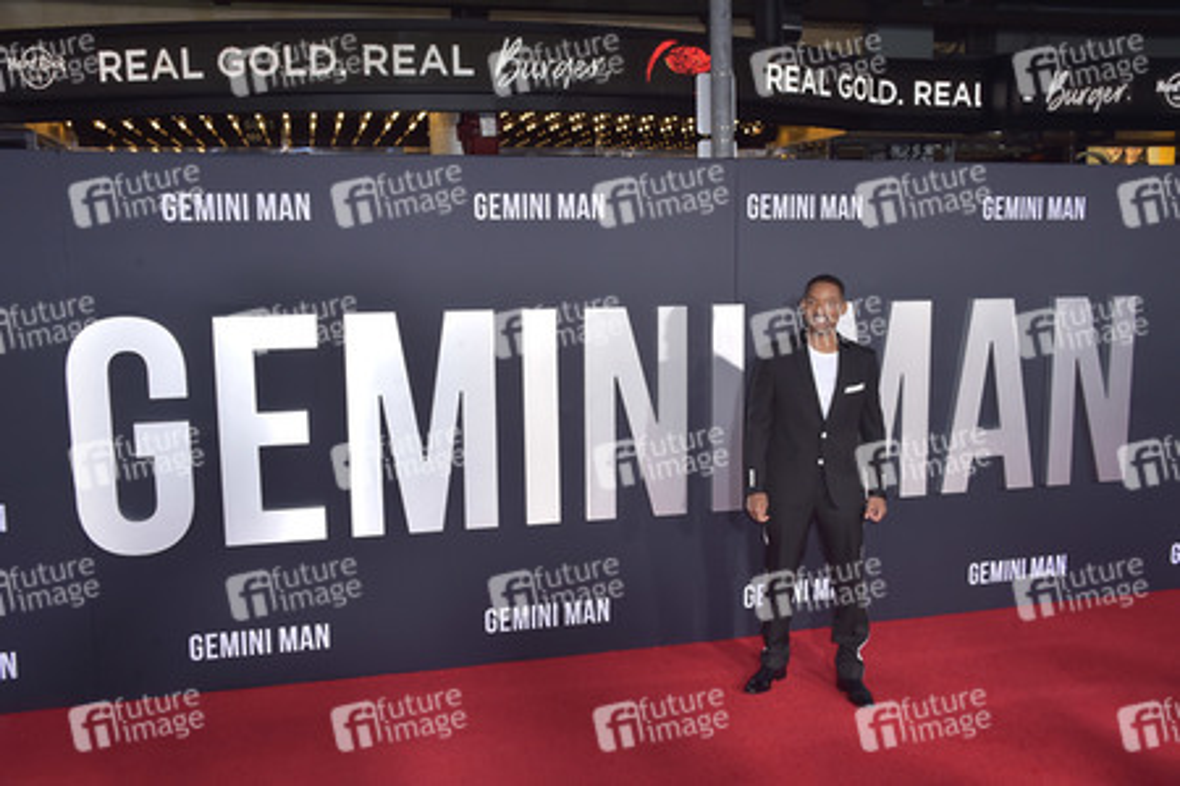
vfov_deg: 41.1
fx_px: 1049
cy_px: 393
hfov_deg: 58.7
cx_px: 590
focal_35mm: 32
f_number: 7.1
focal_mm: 32
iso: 400
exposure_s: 1/250
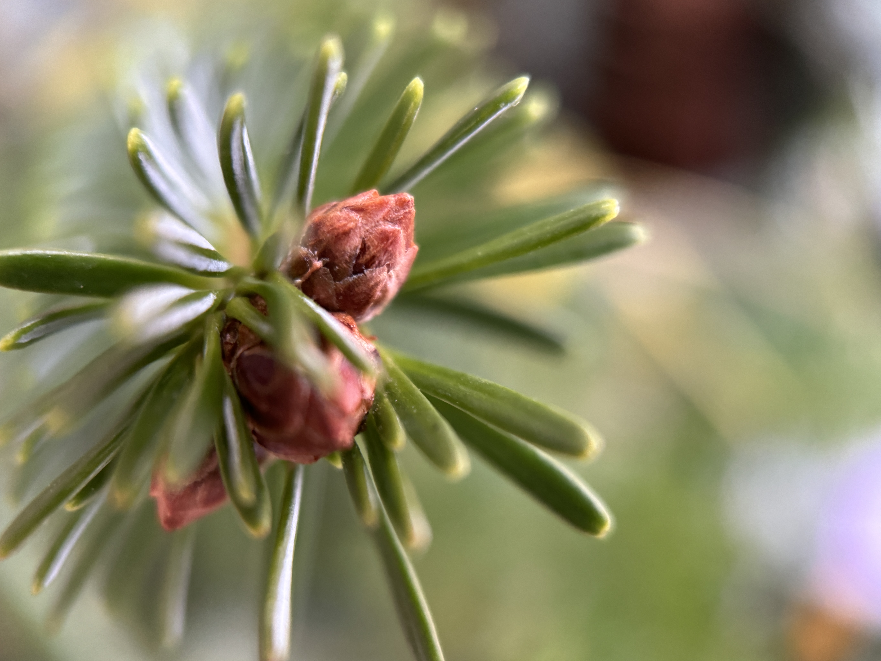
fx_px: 636
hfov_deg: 69.4
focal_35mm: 25
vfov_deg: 54.9
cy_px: 331
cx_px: 429
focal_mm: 6.86
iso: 500
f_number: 1.78
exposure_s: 1/60
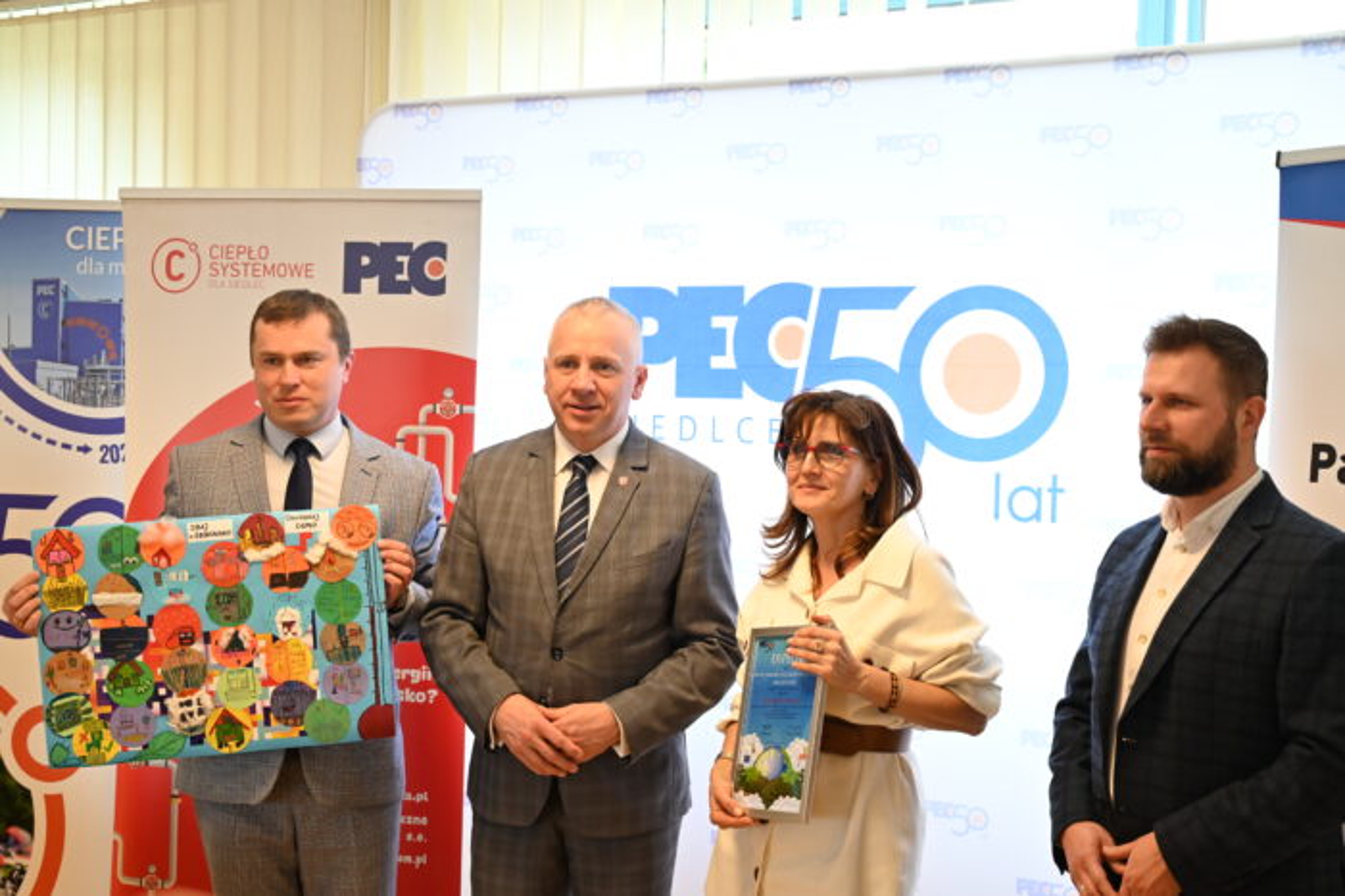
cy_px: 448
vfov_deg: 29.8
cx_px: 672
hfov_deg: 43.6
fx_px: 1680
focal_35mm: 45
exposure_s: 1/125
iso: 1250
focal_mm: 45
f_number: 4
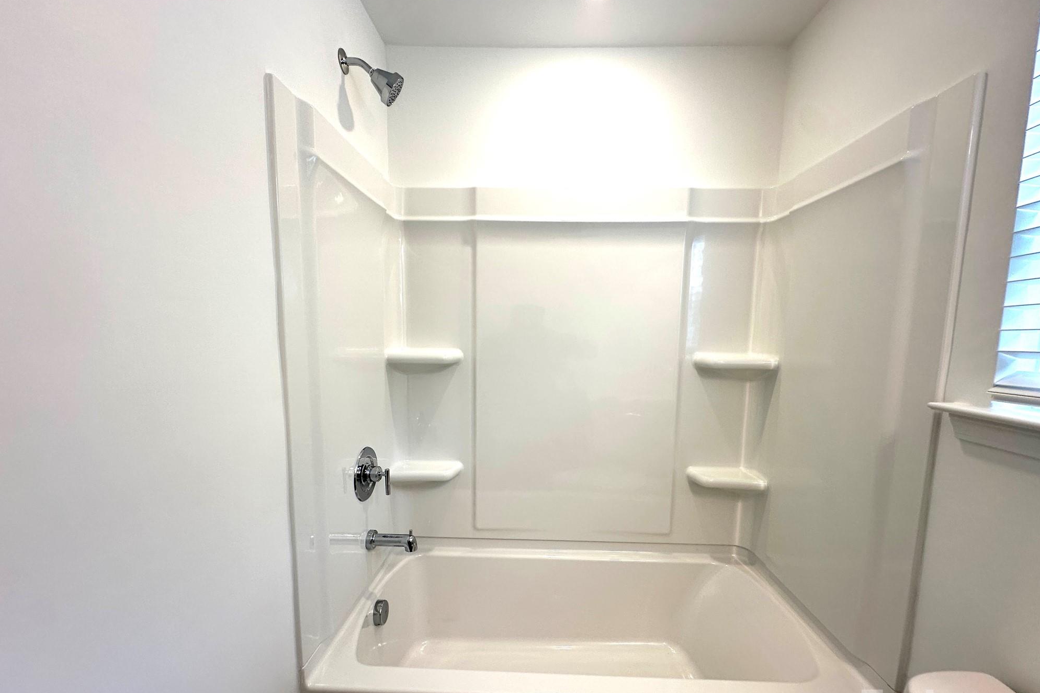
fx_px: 433
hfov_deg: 100.4
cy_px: 386
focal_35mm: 15
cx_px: 527
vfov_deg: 77.0
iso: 64
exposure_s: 1/120
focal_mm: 2.22
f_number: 2.2
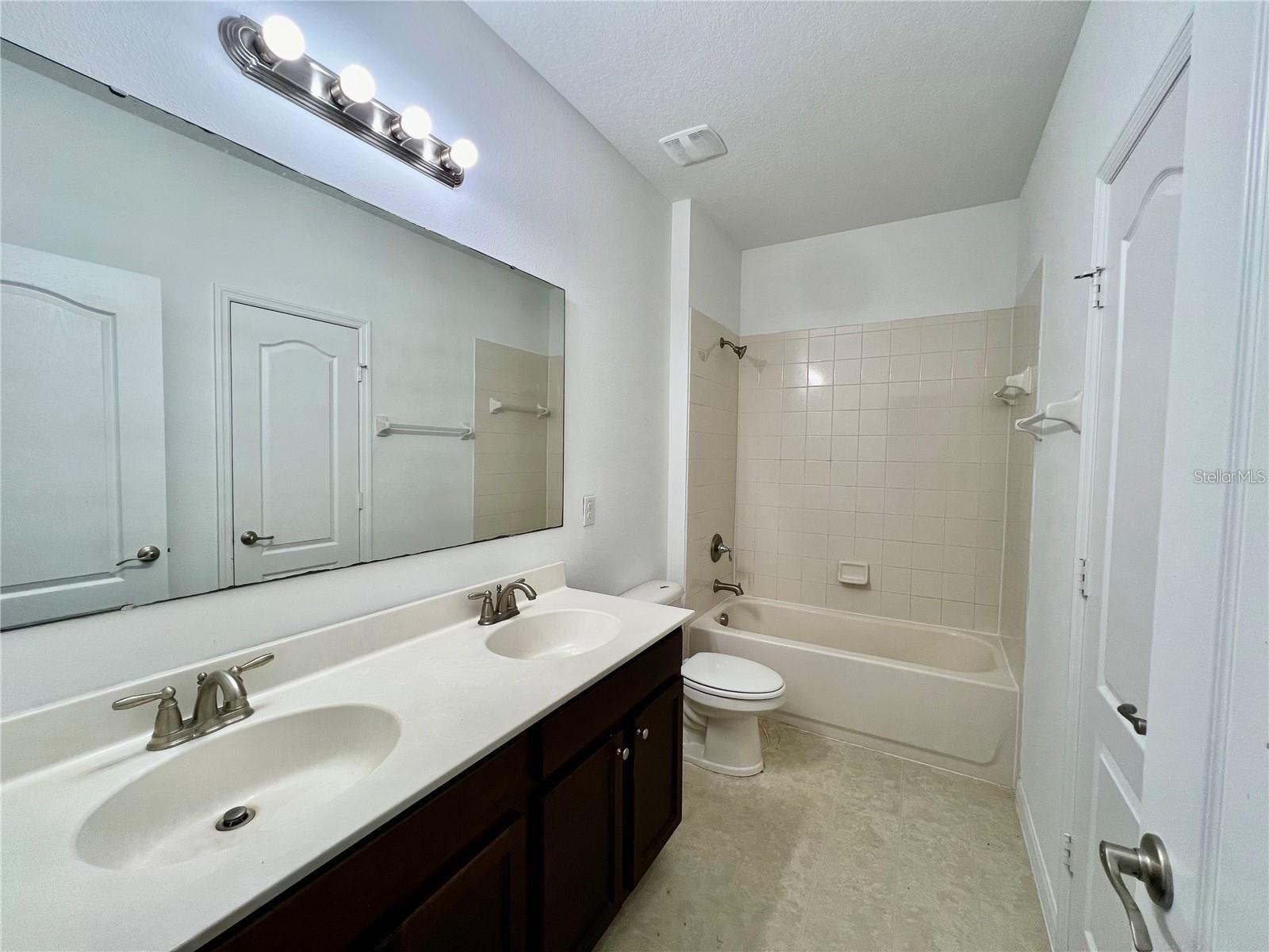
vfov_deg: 89.9
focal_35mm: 13
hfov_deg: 106.2
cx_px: 634
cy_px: 476
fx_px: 477
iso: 80
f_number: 1.8
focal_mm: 1.57
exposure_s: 1/120
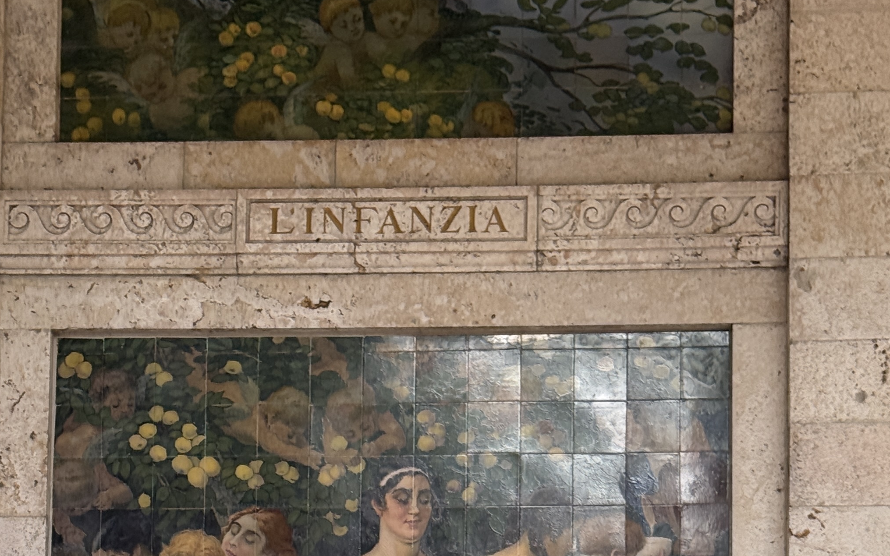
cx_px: 432
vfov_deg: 12.5
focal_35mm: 101
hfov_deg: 20.6
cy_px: 737
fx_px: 2450
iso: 100
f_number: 1.78
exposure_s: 1/699
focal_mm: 6.76
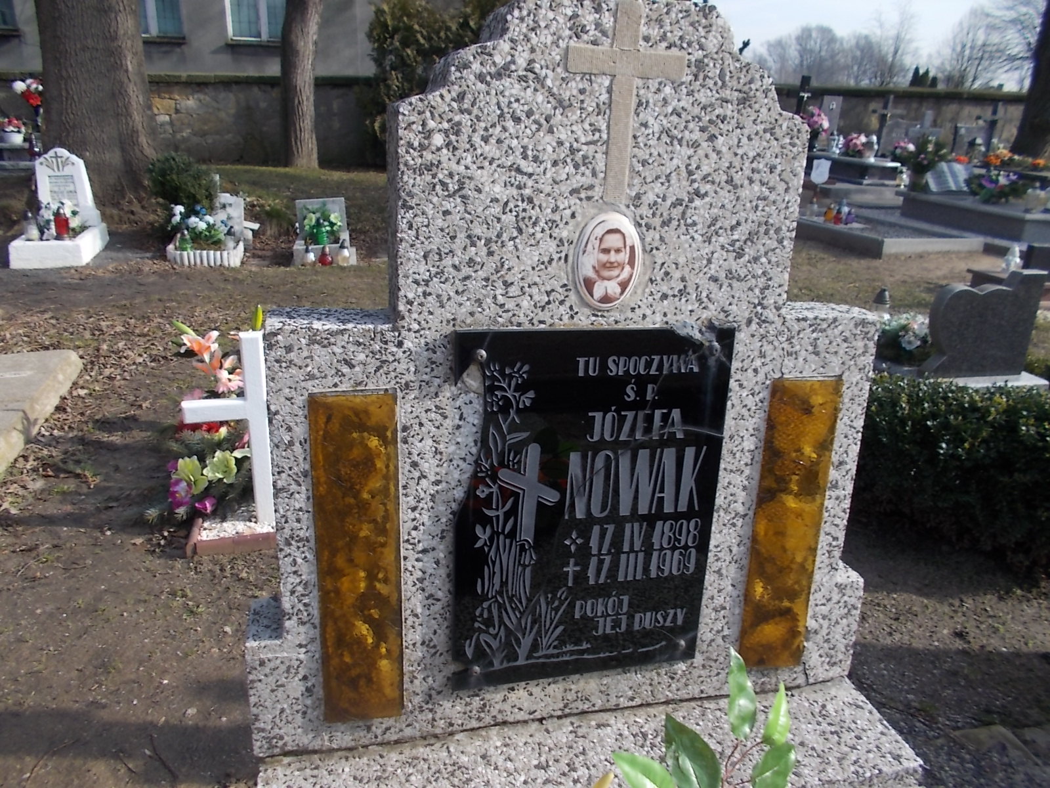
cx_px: 525
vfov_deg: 53.1
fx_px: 789
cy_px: 394
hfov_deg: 67.3
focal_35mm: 26
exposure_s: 1/100
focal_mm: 4.6
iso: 80
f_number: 8
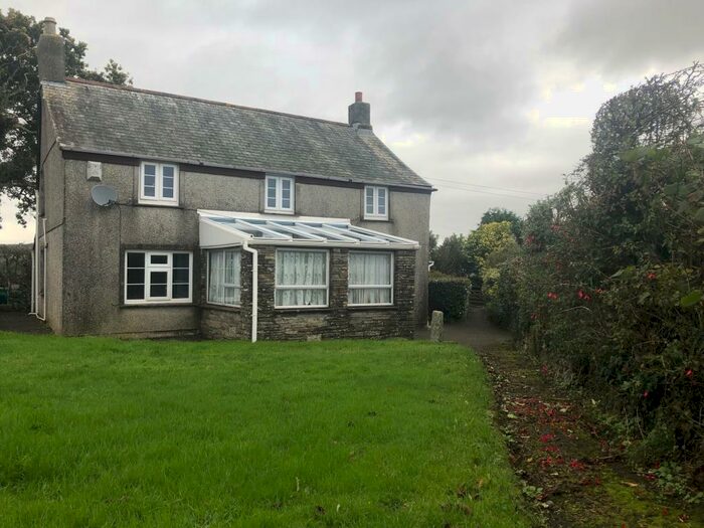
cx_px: 352
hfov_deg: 63.4
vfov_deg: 49.7
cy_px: 264
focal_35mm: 28
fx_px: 569
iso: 20
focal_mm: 3.99
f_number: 1.8
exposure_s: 1/267
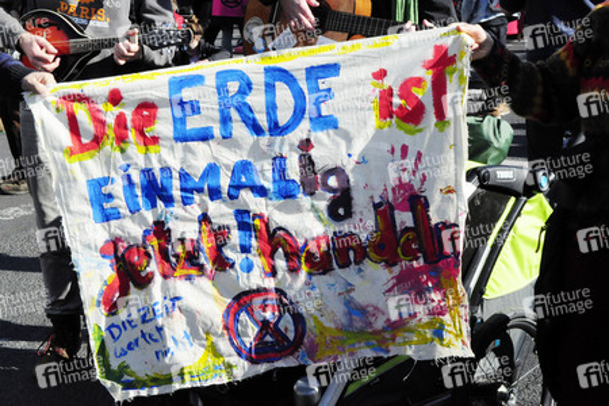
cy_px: 203
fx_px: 1218
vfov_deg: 18.9
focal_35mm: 72
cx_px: 304
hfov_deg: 28.1
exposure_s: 1/1250
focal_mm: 48
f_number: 18
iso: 3200
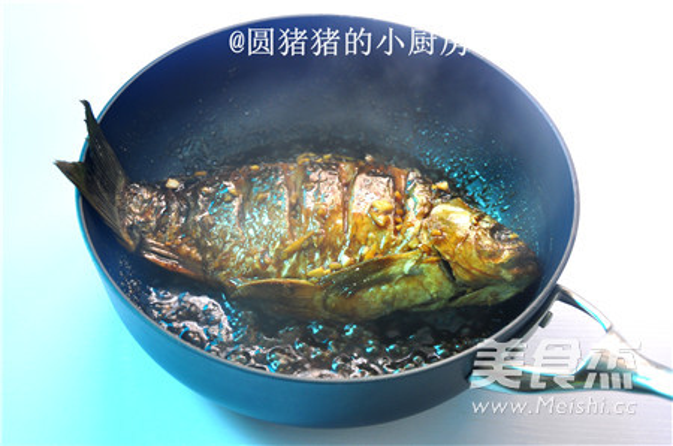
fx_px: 979
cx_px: 336
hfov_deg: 37.9
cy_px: 223
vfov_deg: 25.6
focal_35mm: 52
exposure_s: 1/2.5
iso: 250
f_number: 5.6
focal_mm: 35
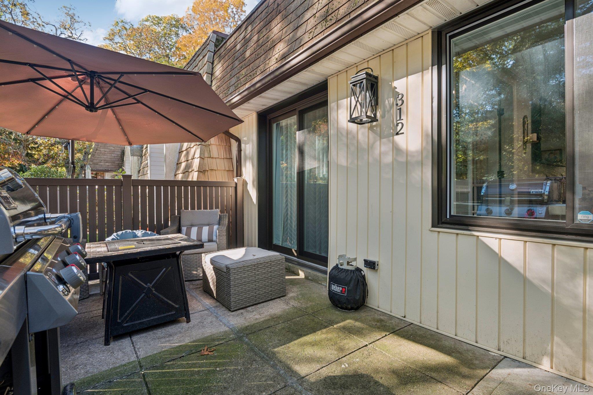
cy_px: 198
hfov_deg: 93.3
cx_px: 296
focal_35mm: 17
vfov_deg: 70.4
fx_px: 280
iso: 250
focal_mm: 17
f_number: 9
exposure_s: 1/15
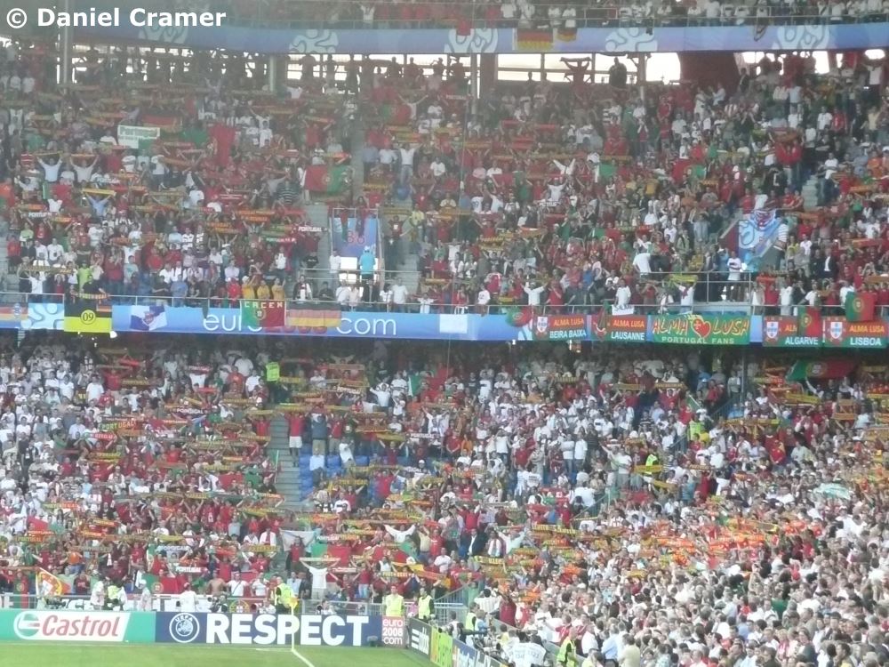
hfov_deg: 11.2
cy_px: 334
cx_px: 444
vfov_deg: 8.4
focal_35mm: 176
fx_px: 4520
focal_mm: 20.9
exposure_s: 1/60
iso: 400
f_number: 4.7
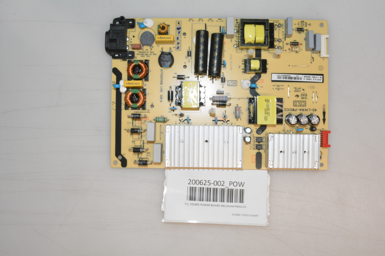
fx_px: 369
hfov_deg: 55.1
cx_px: 192
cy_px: 128
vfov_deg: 38.4
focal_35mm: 34
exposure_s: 1/60
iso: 4000
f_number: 25
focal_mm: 23
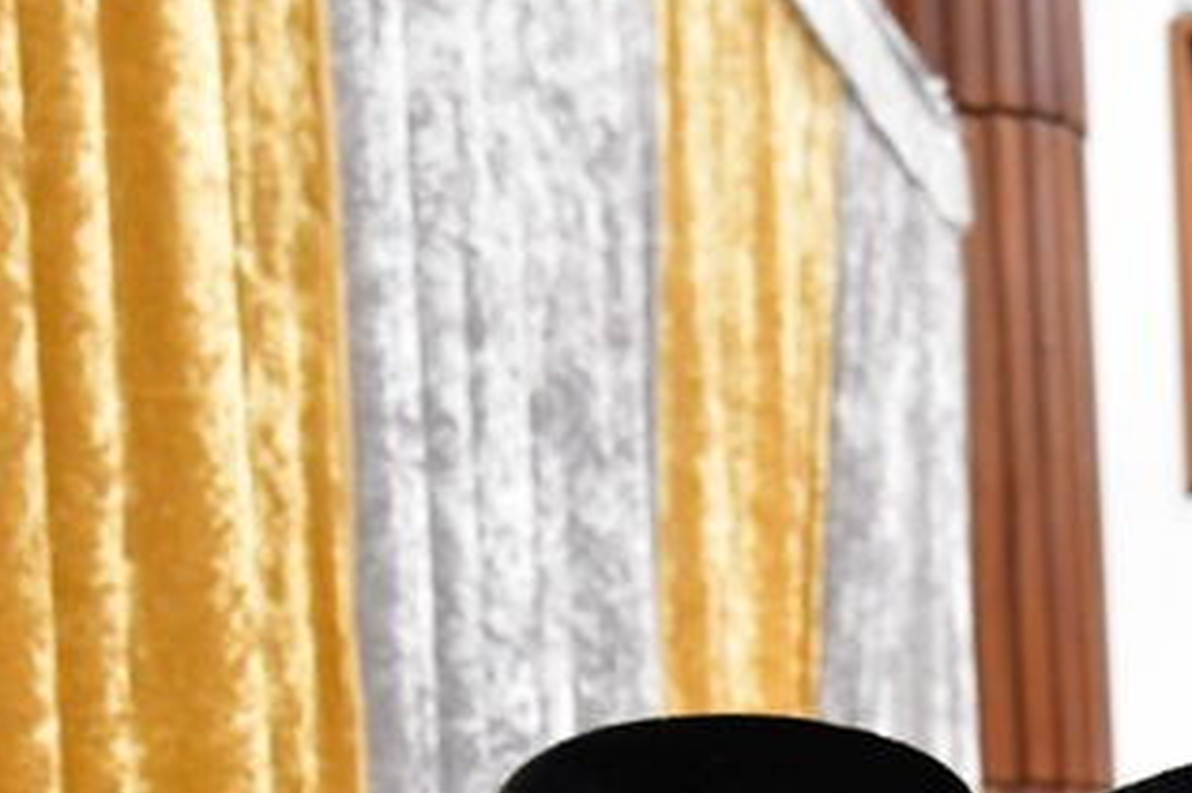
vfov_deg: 8.6
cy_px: 1674
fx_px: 4964
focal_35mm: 150
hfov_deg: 13.7
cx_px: 876
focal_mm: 34
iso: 4000
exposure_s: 1/100
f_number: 5.6
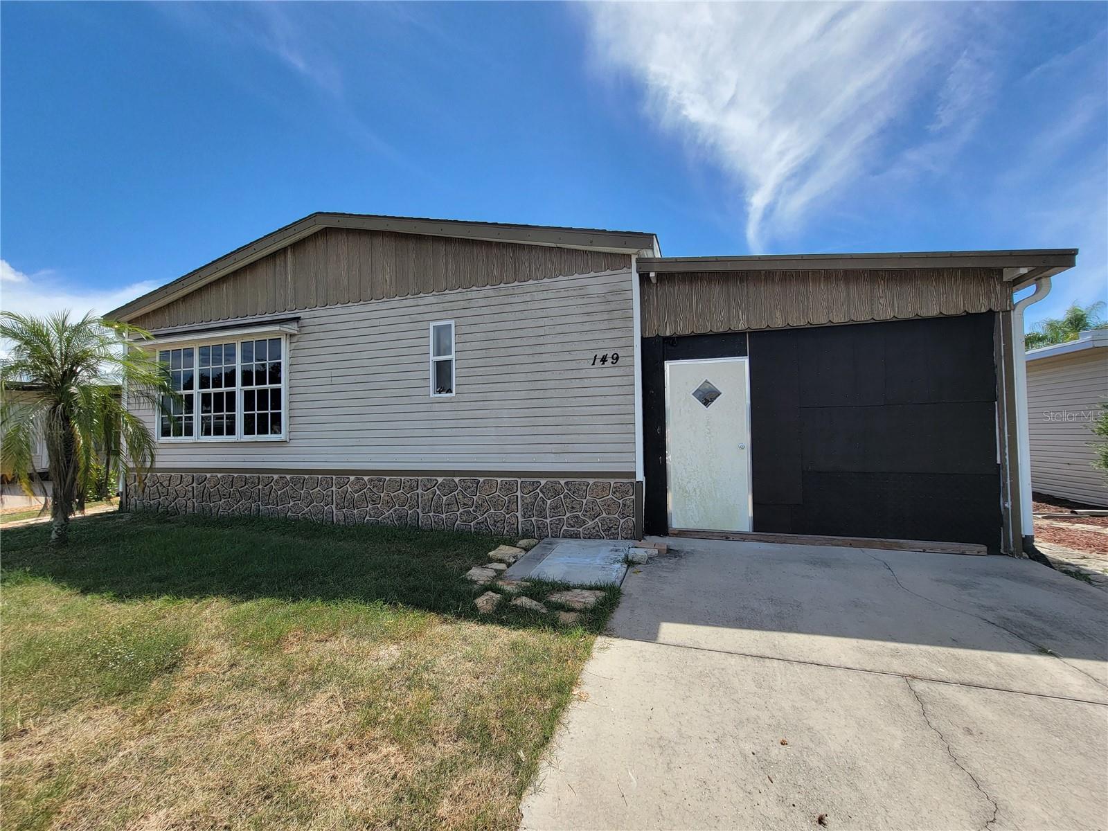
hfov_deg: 106.2
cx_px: 554
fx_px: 416
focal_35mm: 13
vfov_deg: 89.9
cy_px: 416
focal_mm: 2.2
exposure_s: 1/1441
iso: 50
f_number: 2.2
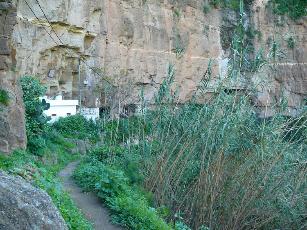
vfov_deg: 40.7
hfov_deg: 52.6
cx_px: 154
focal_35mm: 35
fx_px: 310
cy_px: 115
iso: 200
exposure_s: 1/60
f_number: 2.8
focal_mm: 7.4
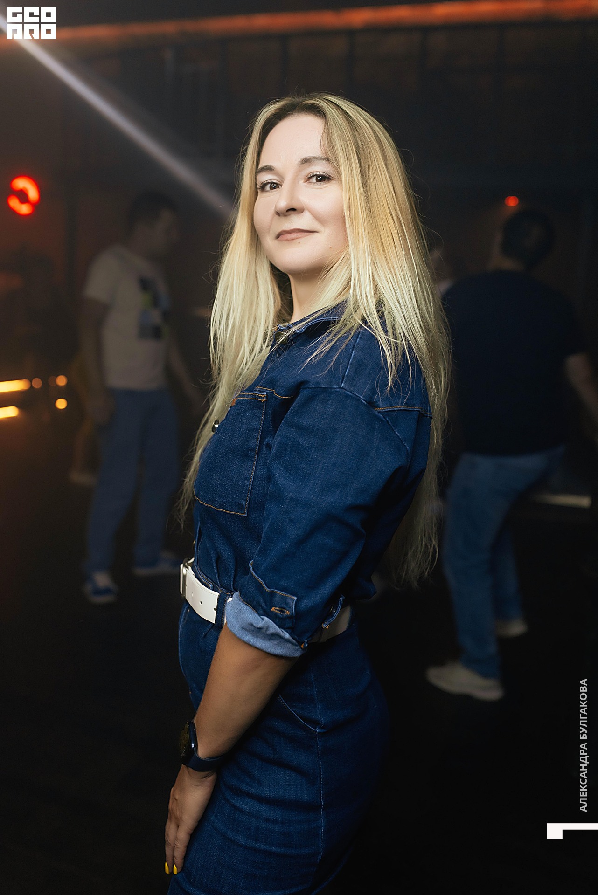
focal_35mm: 35
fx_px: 871
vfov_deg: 54.4
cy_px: 448
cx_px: 299
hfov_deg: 37.9
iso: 800
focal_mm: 35
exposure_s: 1/250
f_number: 3.2
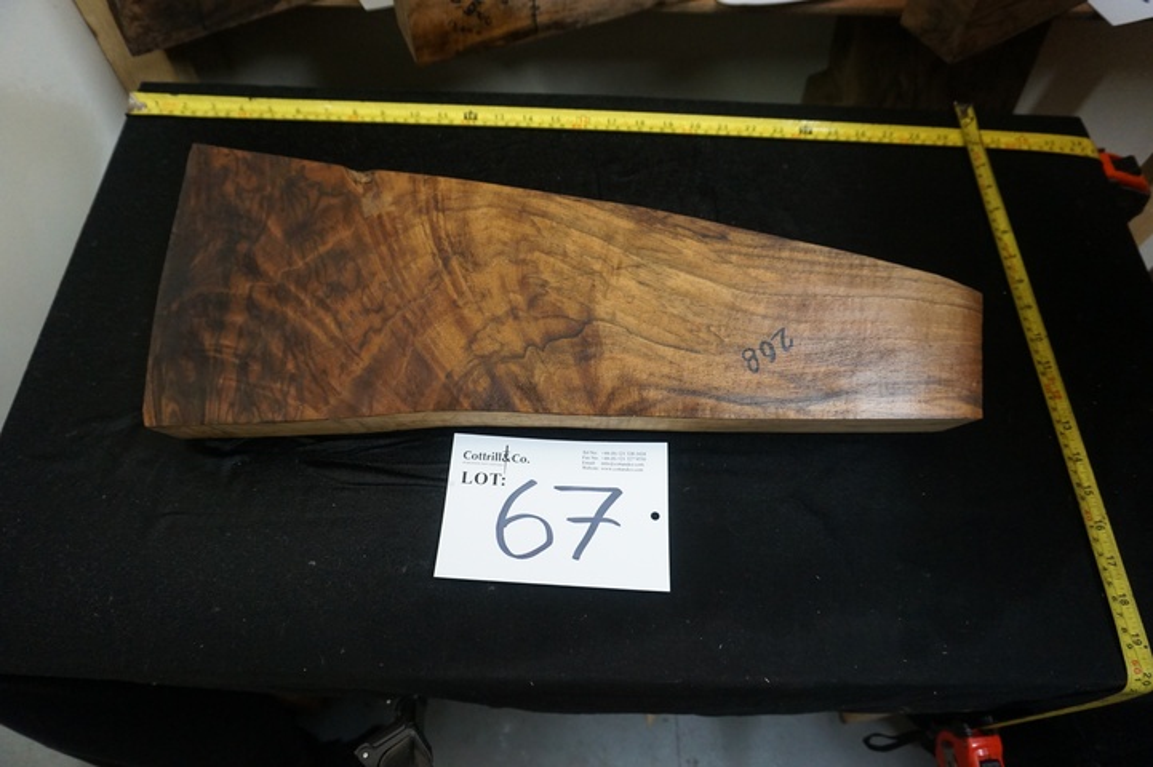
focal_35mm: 24
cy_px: 384
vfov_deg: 53.1
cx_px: 576
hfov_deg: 73.8
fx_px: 768
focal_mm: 16
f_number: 3.5
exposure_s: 1/160
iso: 1600
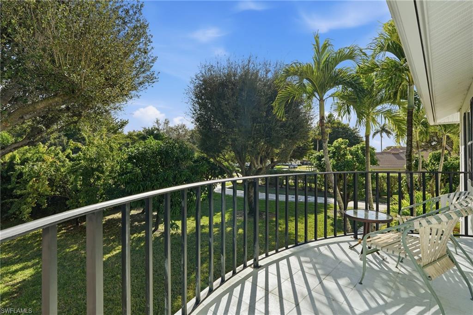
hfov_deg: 96.8
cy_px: 158
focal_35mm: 16
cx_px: 236
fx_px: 210
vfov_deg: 73.7
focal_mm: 16
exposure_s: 1/4000
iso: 400
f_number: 9
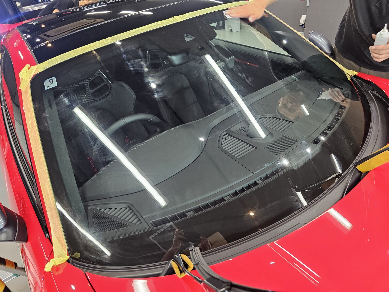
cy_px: 146
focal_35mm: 23
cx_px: 194
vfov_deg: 58.9
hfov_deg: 73.9
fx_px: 258
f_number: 1.7
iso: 200
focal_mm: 6.3
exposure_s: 1/100
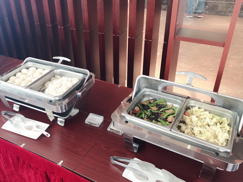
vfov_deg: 42.9
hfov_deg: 55.1
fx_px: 232
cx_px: 104
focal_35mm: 33
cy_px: 86
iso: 100
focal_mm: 4
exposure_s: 1/11
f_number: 1.8
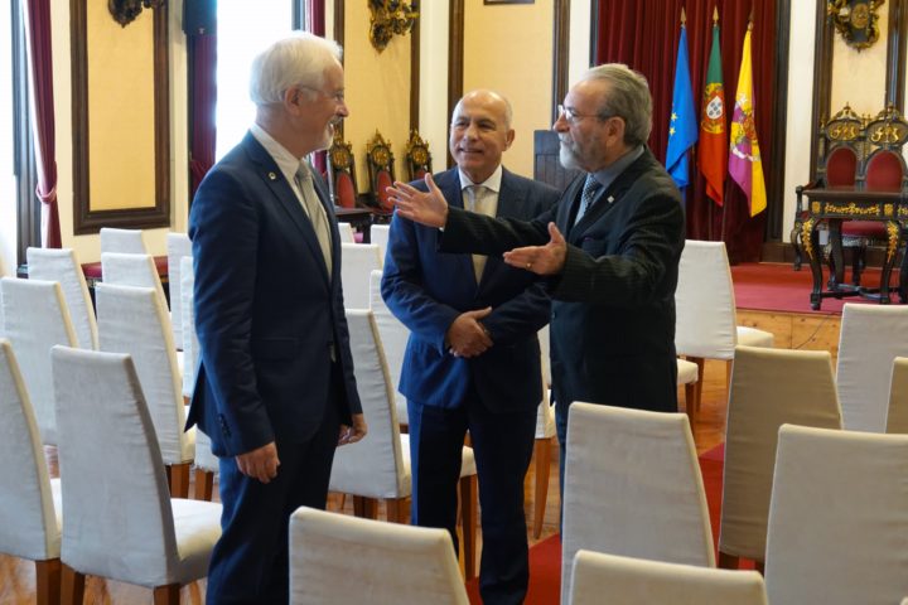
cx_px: 454
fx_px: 1538
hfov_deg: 32.9
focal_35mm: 61
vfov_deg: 22.3
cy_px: 302
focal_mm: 22.19
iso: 800
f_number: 3.5
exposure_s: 1/50
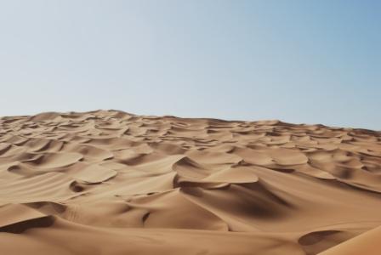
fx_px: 556
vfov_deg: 25.8
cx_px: 190
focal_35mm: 52
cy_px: 128
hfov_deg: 37.8
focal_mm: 35
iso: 100
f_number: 10
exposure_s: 1/400
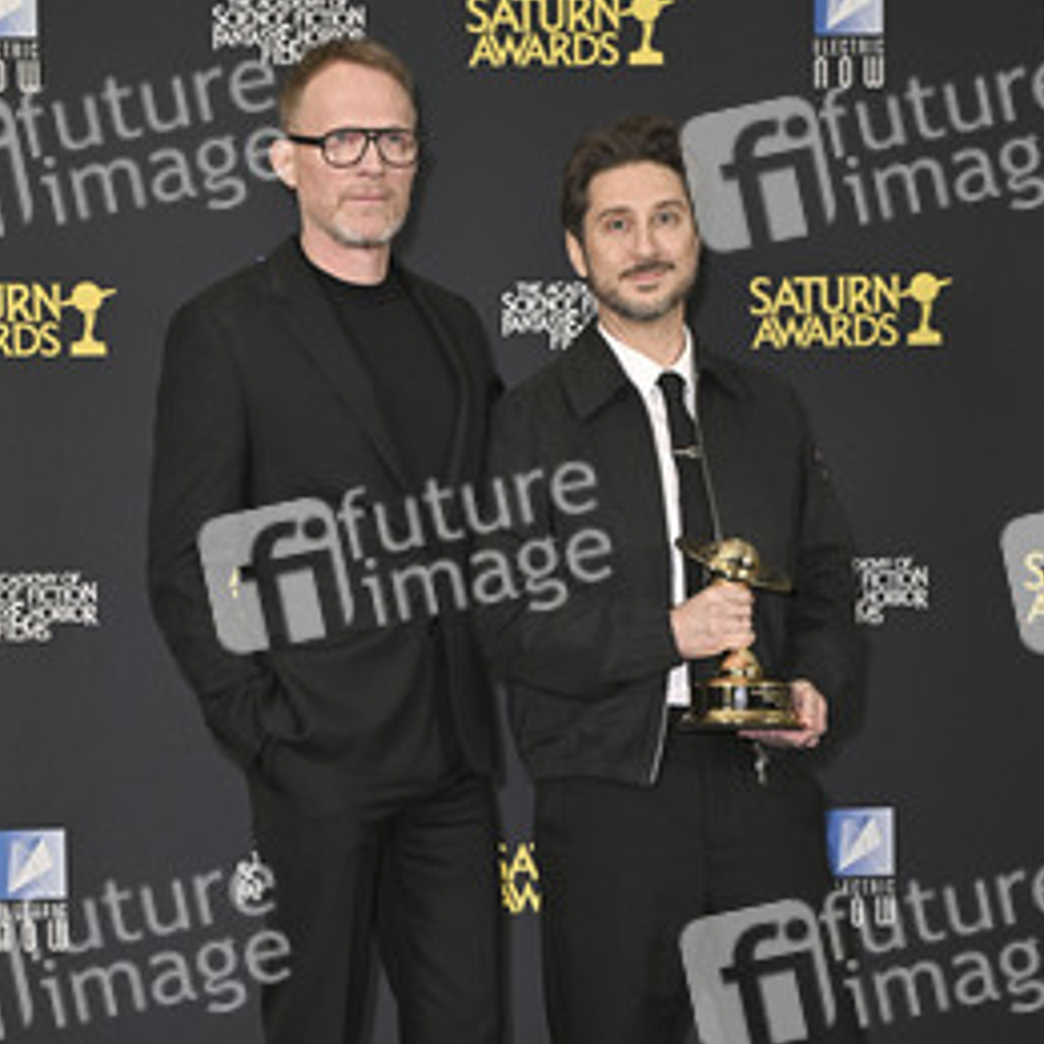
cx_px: 522
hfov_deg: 28.6
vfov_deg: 28.3
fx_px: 2047
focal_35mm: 60
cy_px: 759
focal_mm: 46
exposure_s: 1/320
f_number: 5.6
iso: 2000
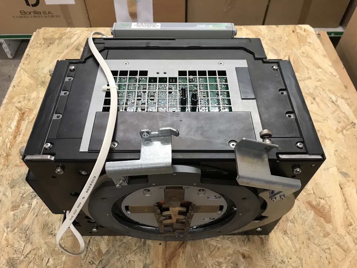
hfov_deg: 63.4
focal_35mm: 28
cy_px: 134
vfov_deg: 49.7
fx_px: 289
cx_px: 178
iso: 50
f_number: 1.8
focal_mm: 3.99
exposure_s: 1/17
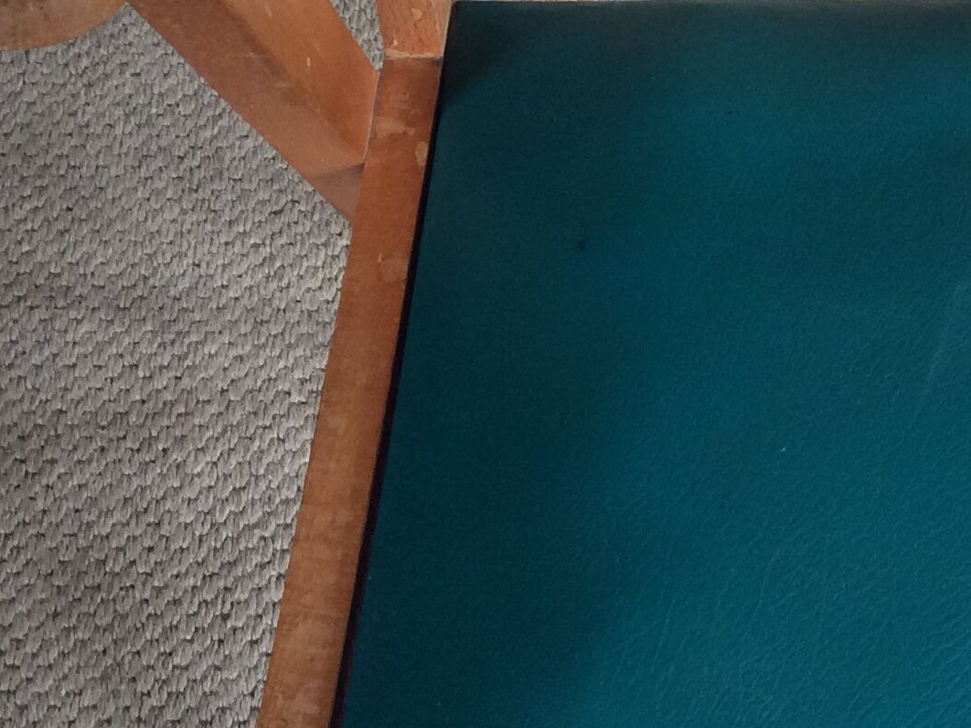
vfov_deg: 18.9
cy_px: 396
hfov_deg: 24.5
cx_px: 823
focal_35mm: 78
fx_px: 2187
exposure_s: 1/25
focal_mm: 3.3
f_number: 2.4
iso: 80
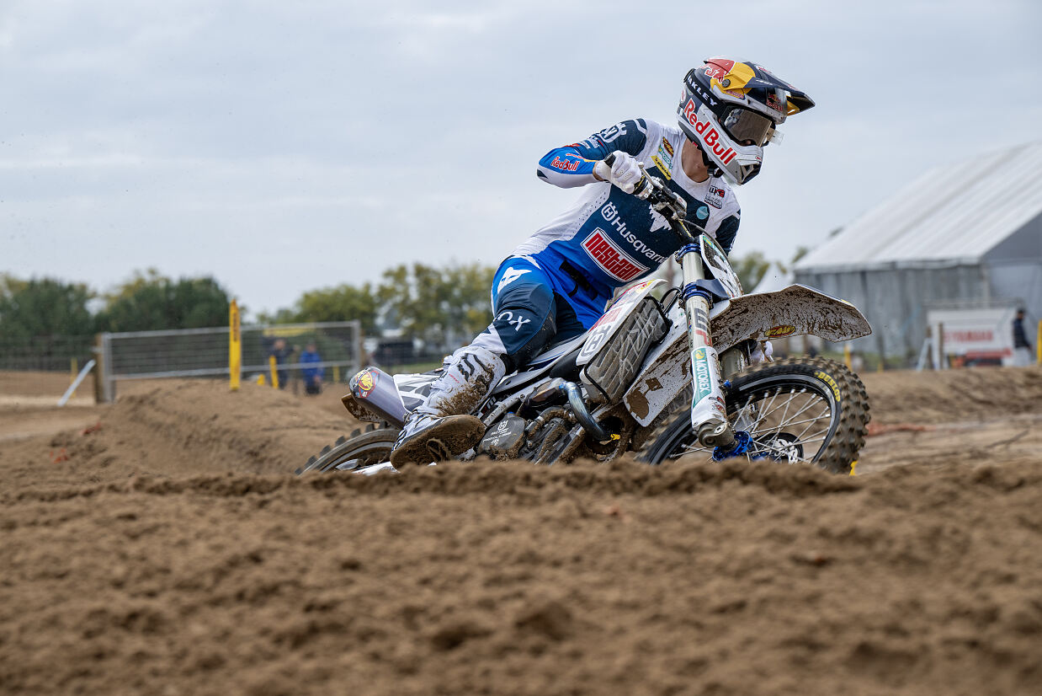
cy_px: 348
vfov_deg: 11.9
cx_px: 521
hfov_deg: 17.8
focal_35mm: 115
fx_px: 3329
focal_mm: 115
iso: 400
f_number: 5.6
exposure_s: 1/1250
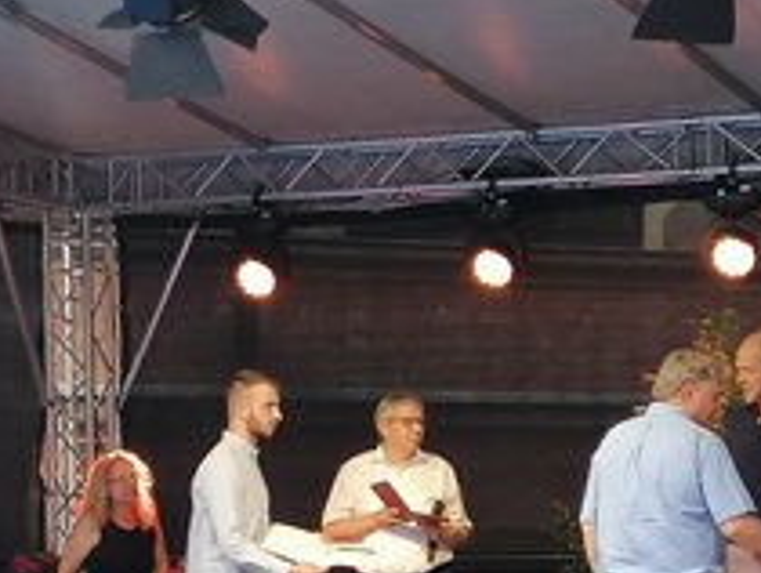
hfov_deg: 16.7
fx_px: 2597
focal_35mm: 118
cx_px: 391
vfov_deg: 12.5
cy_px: 500
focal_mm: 4.75
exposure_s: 1/50
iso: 100
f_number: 1.8
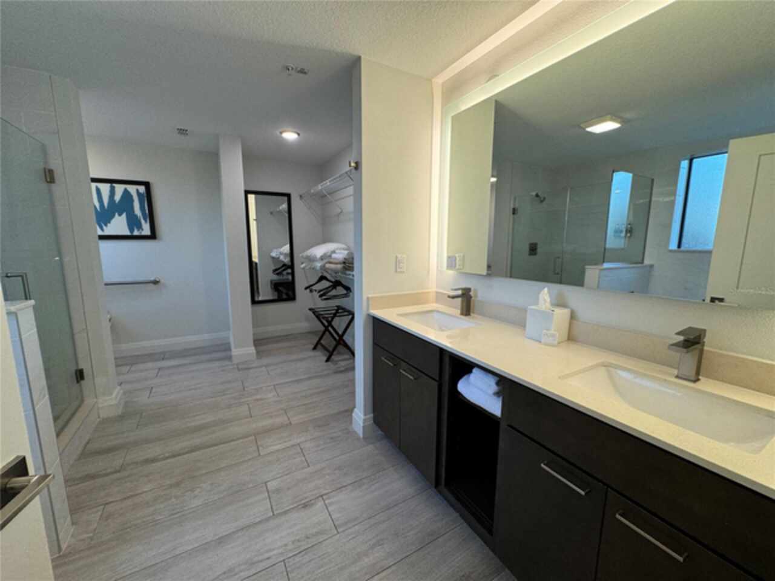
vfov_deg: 85.7
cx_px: 388
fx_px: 313
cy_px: 290
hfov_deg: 102.1
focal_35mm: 14
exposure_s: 1/120
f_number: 2.2
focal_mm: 2.22
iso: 125
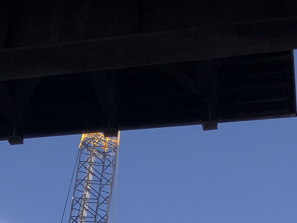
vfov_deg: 15.5
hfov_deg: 22.5
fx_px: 746
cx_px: 168
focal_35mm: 87
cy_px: 342
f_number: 1.8
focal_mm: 3.99
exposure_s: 1/2558
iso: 50
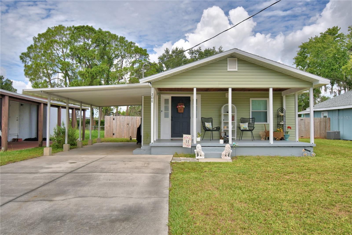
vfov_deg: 53.1
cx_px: 176
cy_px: 118
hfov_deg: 73.8
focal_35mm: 24
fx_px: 235
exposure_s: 1/800
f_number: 5.3
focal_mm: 16
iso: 100
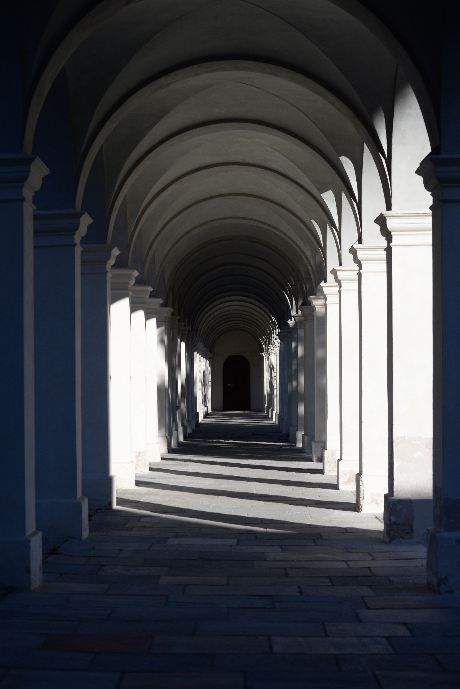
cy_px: 344
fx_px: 1340
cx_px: 230
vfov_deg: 28.8
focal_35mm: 70
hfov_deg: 19.5
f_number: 5.6
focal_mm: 70
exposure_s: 1/3200
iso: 800
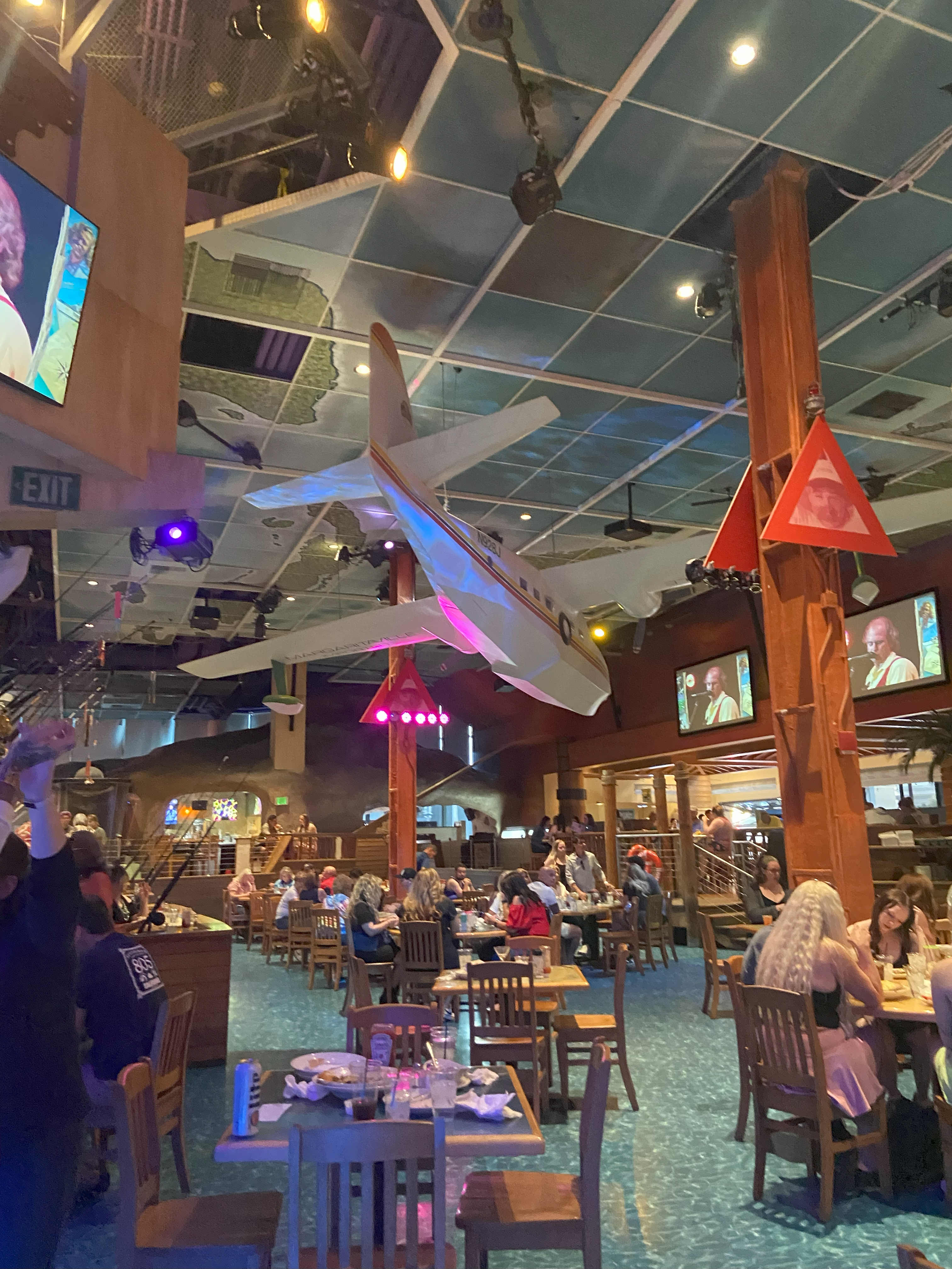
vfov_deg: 67.3
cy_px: 634
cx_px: 476
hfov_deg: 53.1
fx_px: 953
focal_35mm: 26
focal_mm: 4.25
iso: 800
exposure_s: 1/30
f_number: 1.8
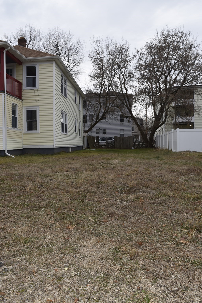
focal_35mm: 27
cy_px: 152
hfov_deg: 47.9
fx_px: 227
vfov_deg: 67.4
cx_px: 101
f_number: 8
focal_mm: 18
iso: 100
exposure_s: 1/200
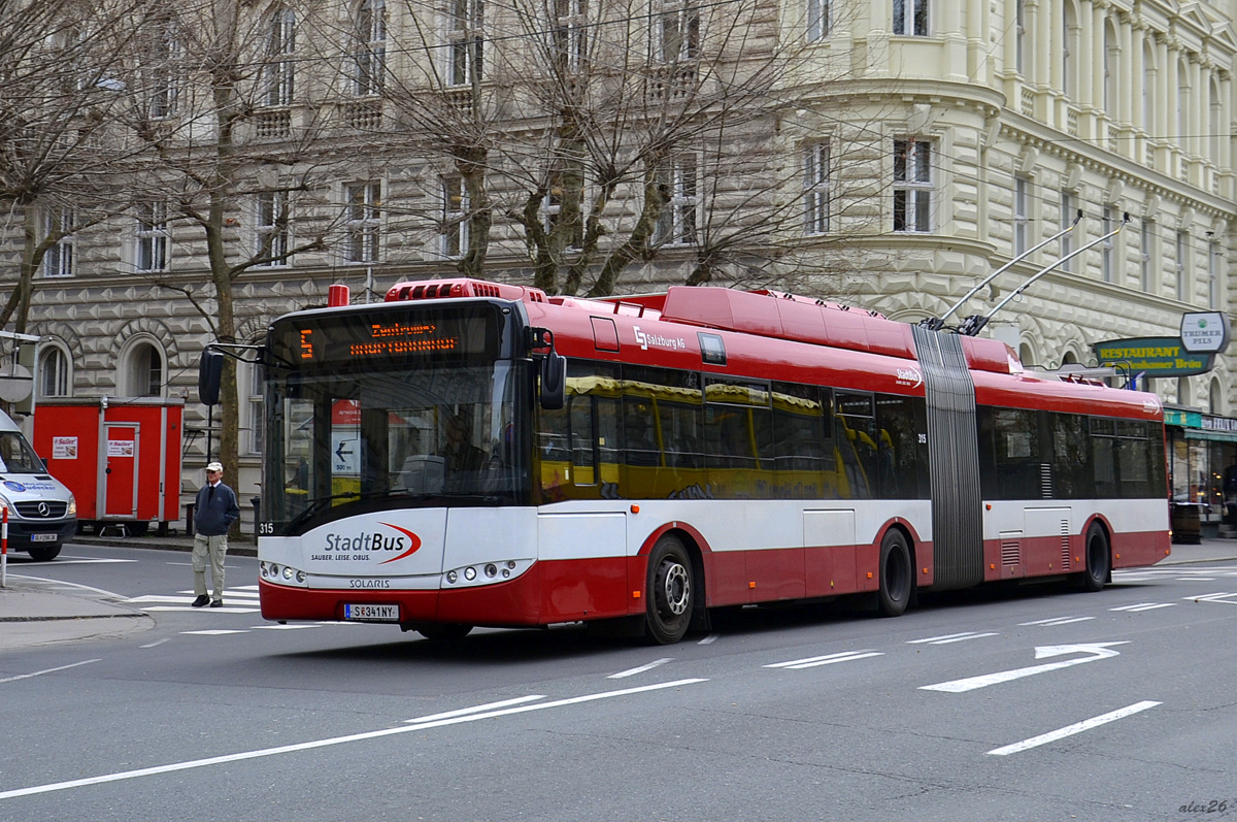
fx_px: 1287
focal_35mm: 38
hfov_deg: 51.3
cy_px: 411
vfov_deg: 35.4
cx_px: 618
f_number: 6.3
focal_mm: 25
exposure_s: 1/160
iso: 100
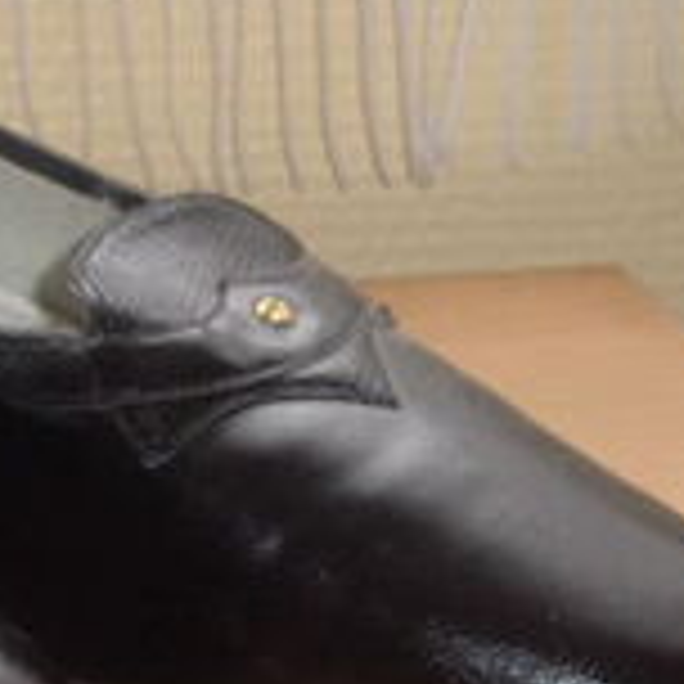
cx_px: -256
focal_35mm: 179
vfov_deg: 9.8
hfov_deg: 9.6
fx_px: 4002
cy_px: 387
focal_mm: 11.5
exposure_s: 1/34
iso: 200
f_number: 5.2
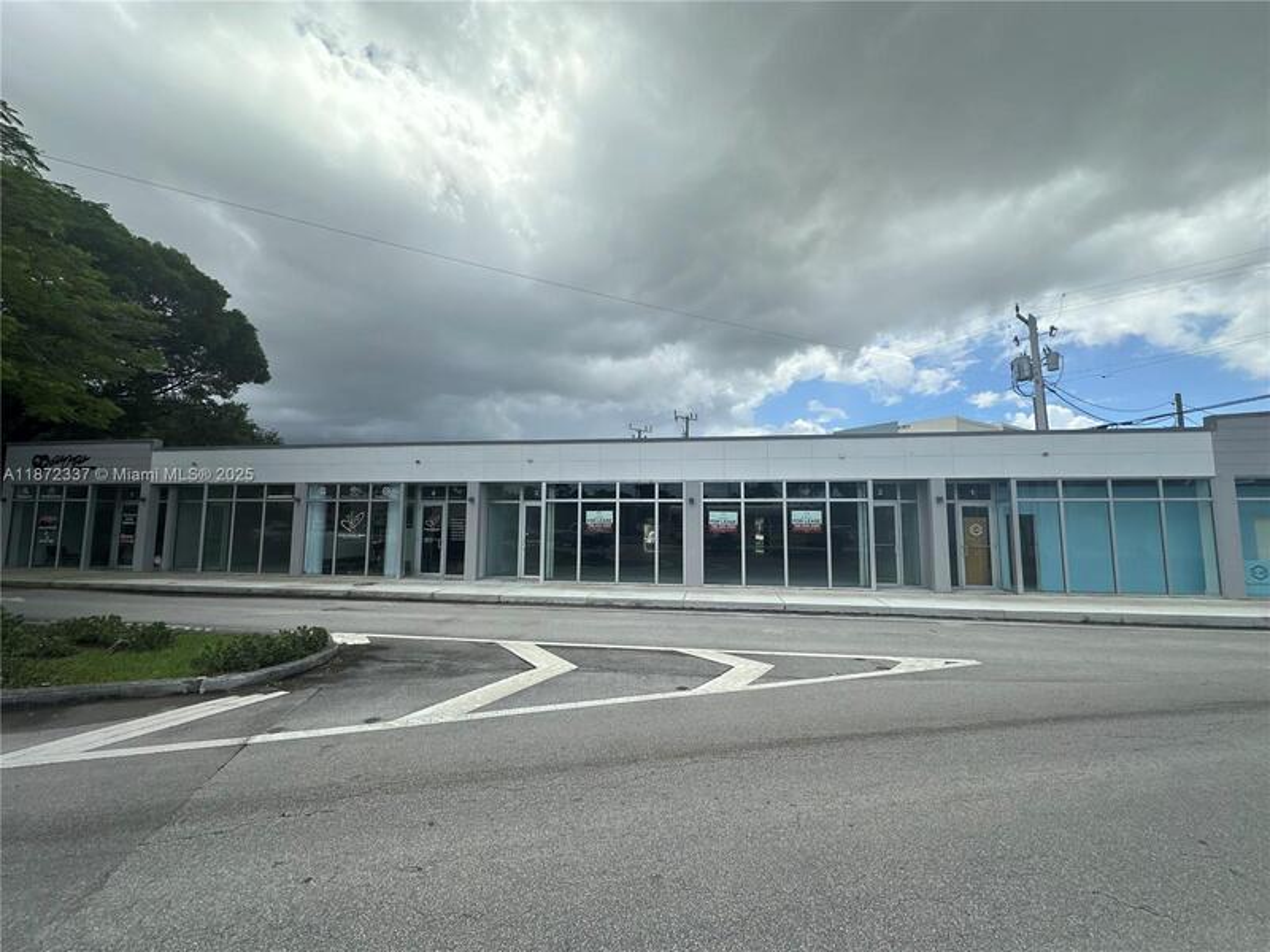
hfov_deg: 102.1
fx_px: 514
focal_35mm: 14
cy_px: 476
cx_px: 635
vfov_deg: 85.7
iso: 50
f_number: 2.2
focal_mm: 2.22
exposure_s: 1/2564
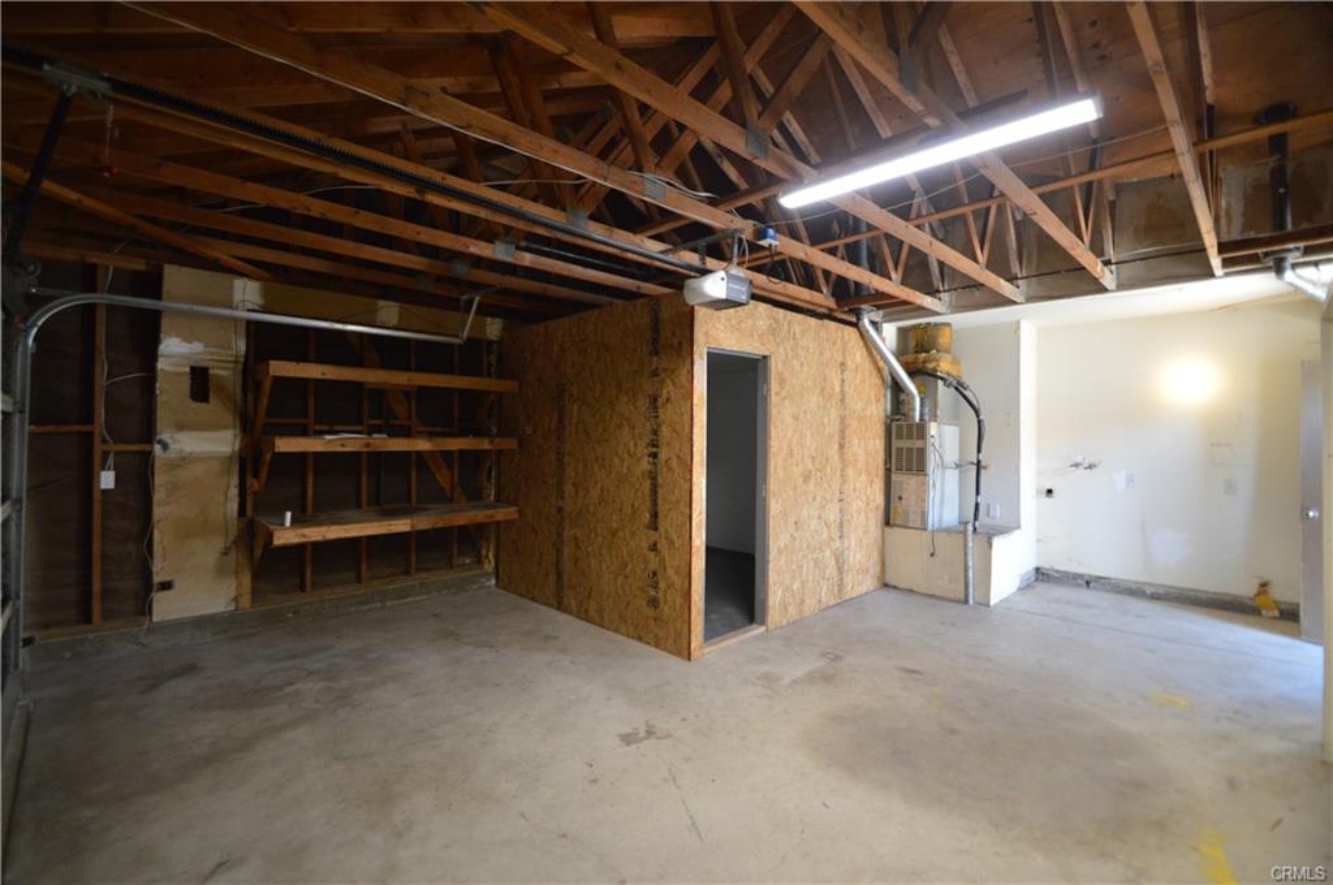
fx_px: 555
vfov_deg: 77.2
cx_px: 666
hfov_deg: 100.5
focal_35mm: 15
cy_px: 442
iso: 1000
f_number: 3.5
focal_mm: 10
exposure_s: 1/60
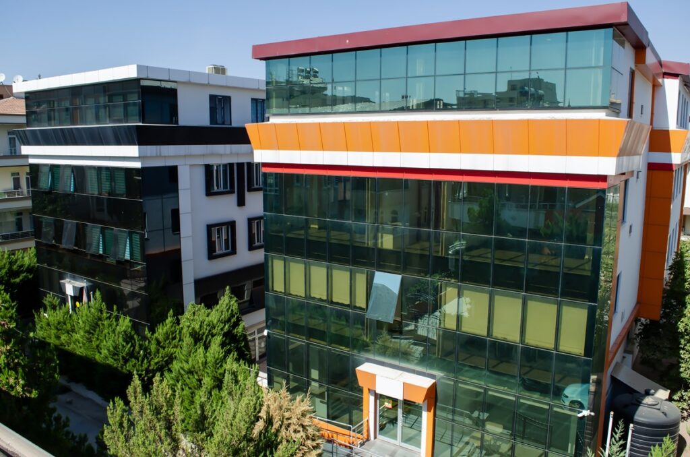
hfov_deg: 67.5
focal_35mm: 27
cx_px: 345
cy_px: 228
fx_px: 516
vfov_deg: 47.7
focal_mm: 18
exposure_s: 1/250
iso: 100
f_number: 8
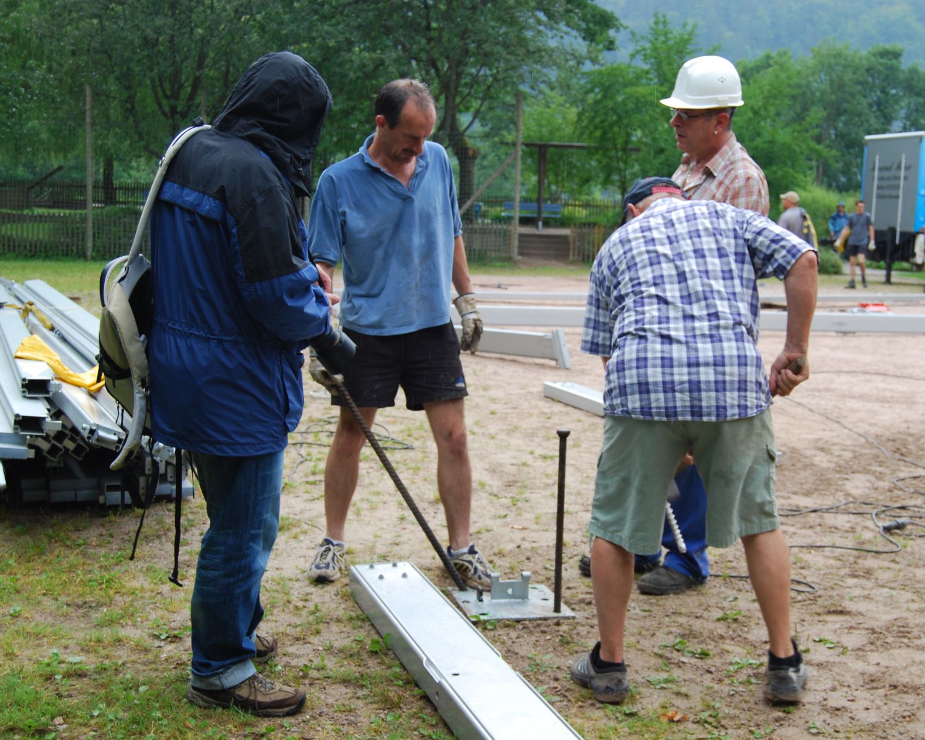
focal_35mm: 48
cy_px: 369
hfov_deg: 38.7
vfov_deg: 31.4
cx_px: 522
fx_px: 1314
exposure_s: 1/125
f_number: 5.6
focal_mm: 28
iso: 200
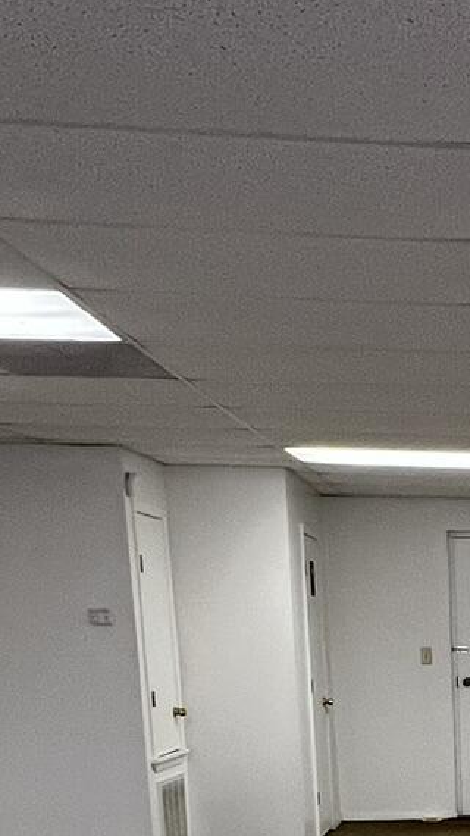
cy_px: 909
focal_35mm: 51
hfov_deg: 21.0
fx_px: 1130
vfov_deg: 35.1
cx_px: 634
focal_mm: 1.57
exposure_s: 1/60
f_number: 1.8
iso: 160
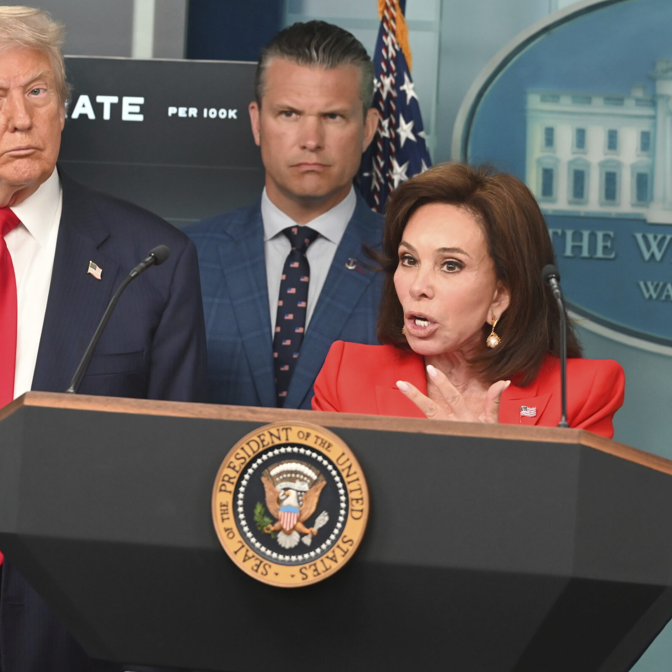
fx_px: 5974
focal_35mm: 272
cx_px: 344
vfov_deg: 6.4
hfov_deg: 6.4
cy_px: 354
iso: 4000
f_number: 5.6
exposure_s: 1/250
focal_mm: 200
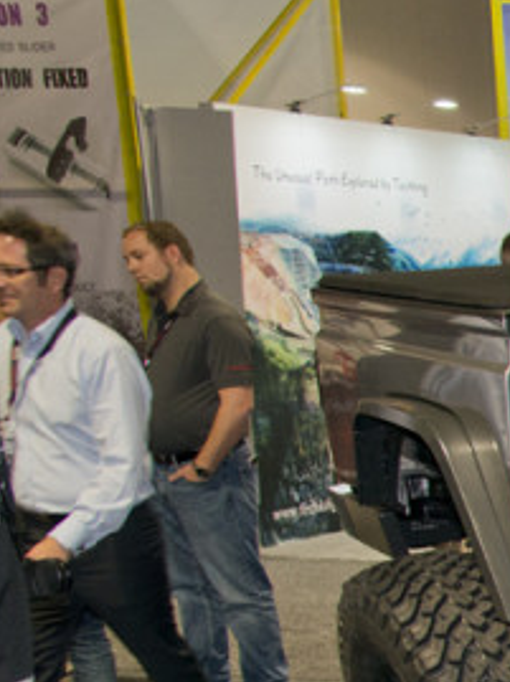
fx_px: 1949
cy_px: 780
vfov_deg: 18.9
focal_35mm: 99
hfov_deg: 11.7
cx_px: 1294
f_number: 7.1
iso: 1250
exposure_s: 1/60
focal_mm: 27
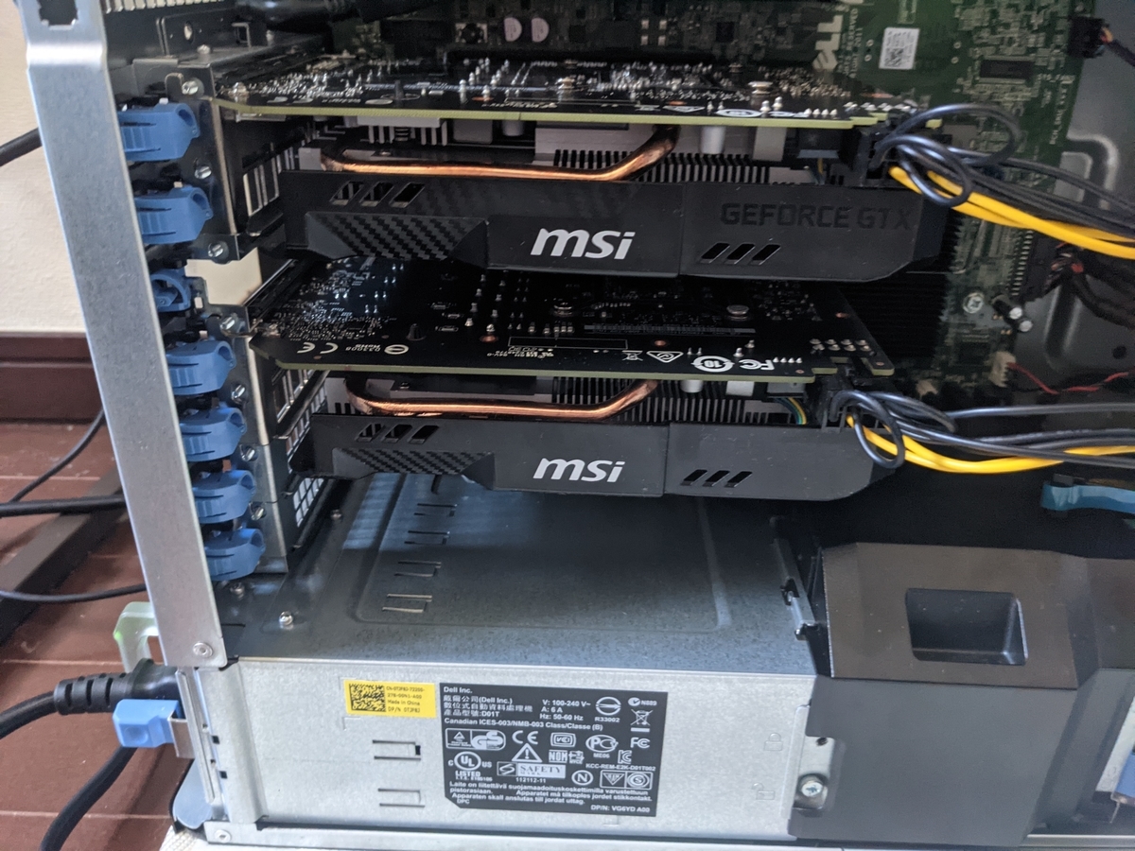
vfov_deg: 51.4
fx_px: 885
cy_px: 426
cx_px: 568
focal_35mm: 27
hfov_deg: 65.3
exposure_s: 1/33.3
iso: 820
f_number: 1.73
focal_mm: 4.38
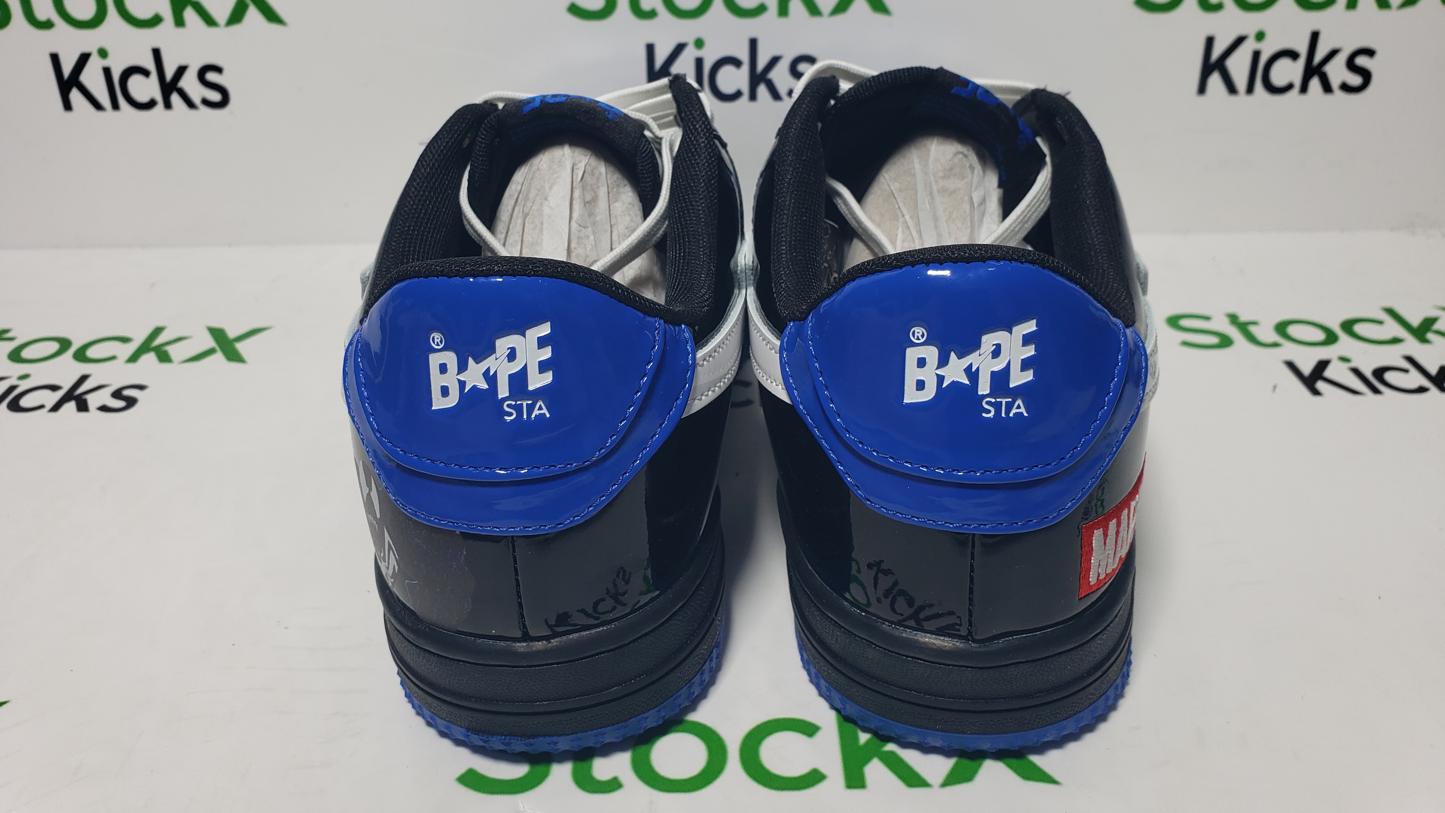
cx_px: 713
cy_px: 326
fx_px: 1111
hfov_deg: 66.1
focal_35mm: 29
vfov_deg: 40.0
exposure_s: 1/221
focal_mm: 4.3
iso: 50
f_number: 2.4
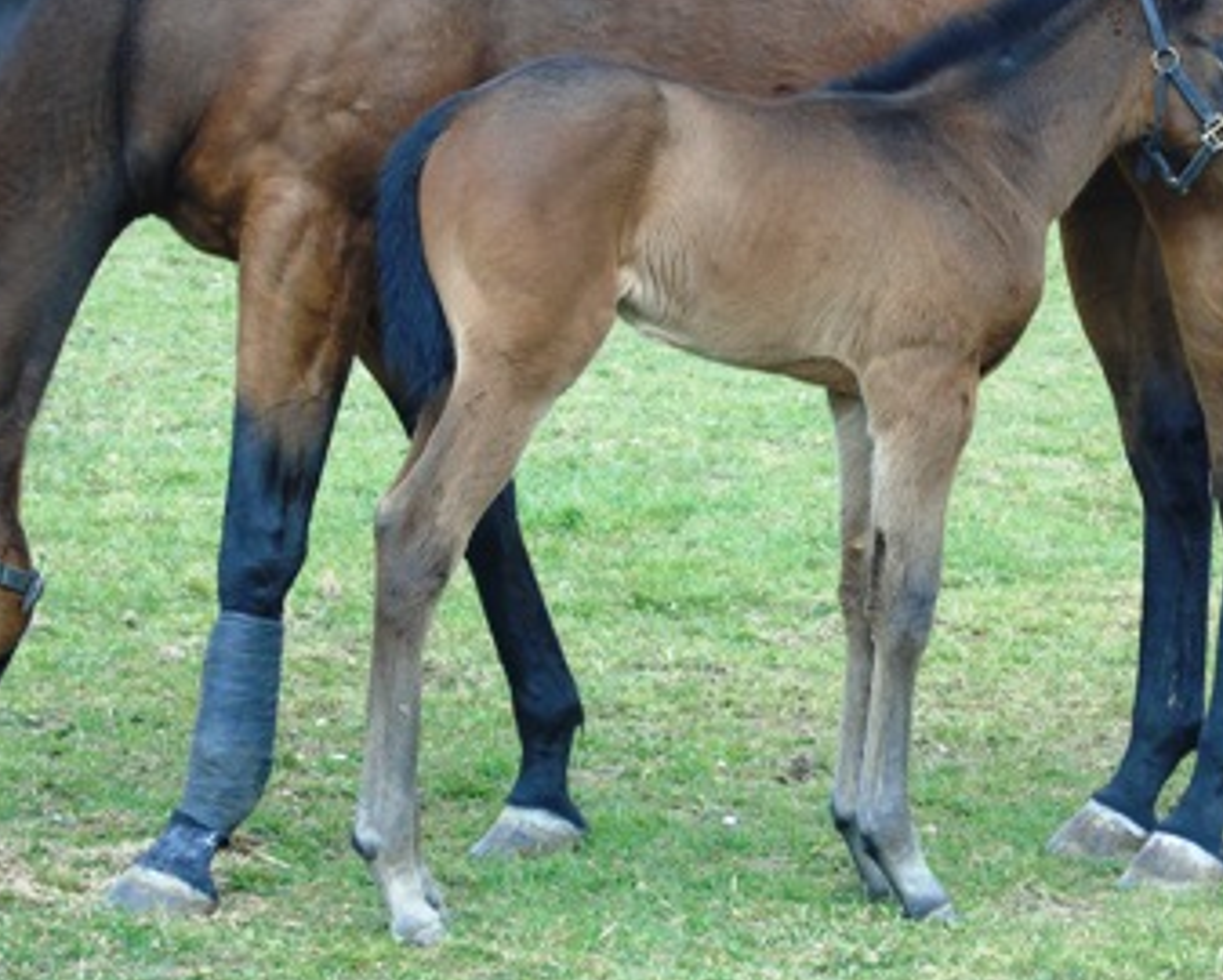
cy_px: 410
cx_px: 755
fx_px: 6664
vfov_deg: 8.4
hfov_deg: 10.5
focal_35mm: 184
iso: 100
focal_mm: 25
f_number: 4.7
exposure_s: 1/125
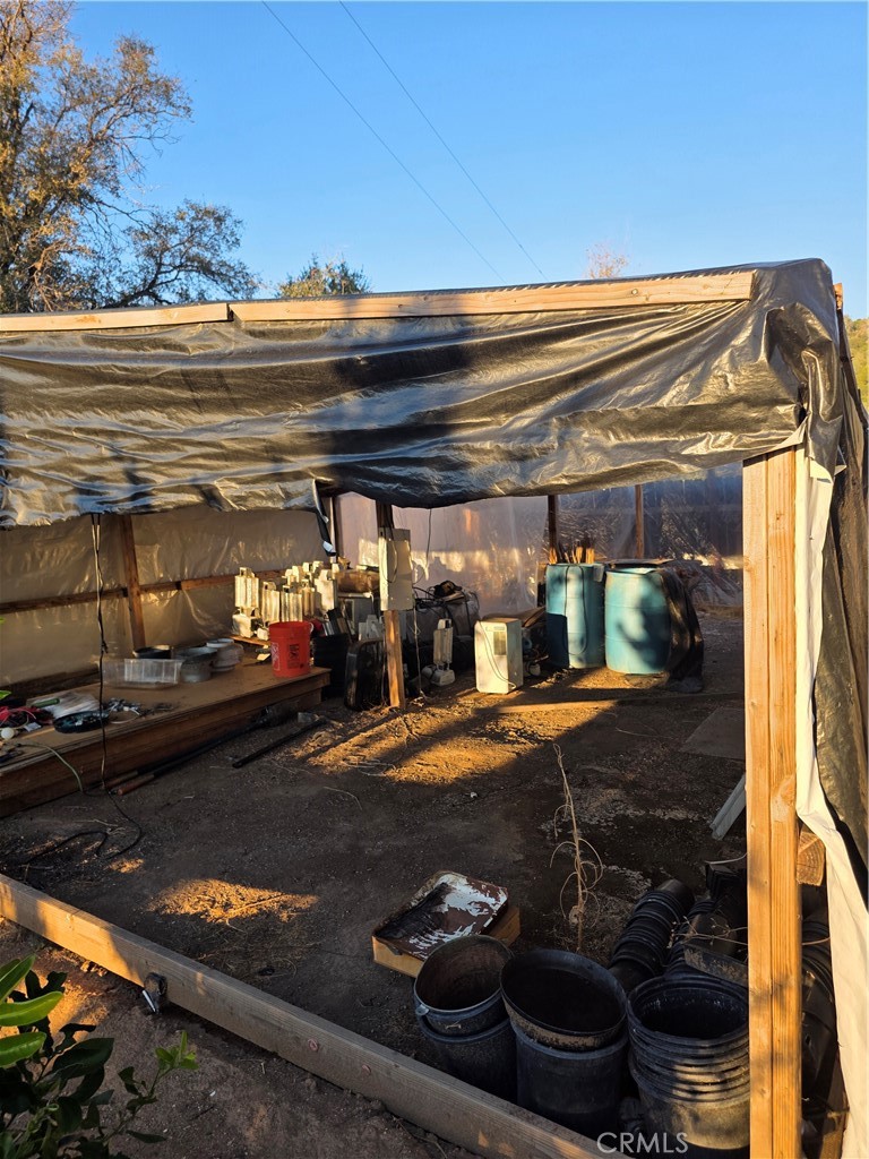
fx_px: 770
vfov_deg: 73.9
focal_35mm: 23
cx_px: 434
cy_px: 580
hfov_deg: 58.9
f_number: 1.7
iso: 80
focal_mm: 6.3
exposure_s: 1/1235
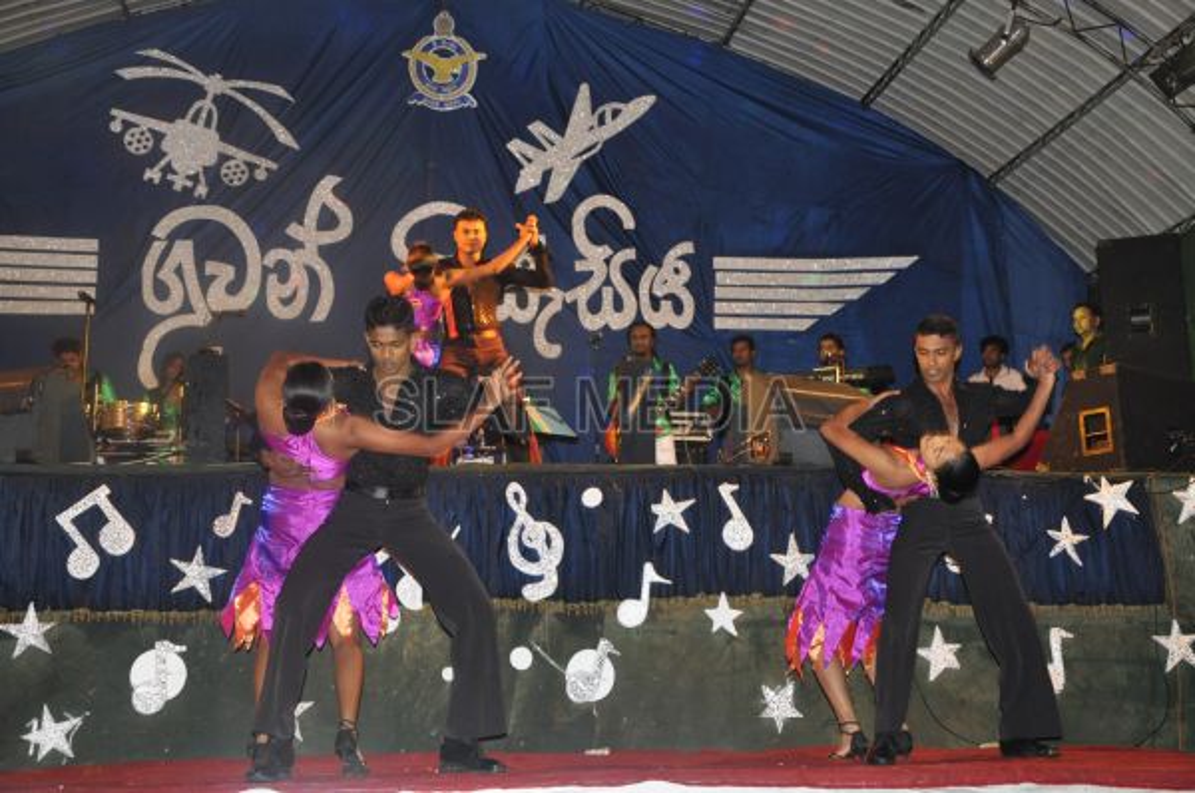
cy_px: 396
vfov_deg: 26.4
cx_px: 598
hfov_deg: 38.9
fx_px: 1690
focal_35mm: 51
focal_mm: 34
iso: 800
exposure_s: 1/60
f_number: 4.2
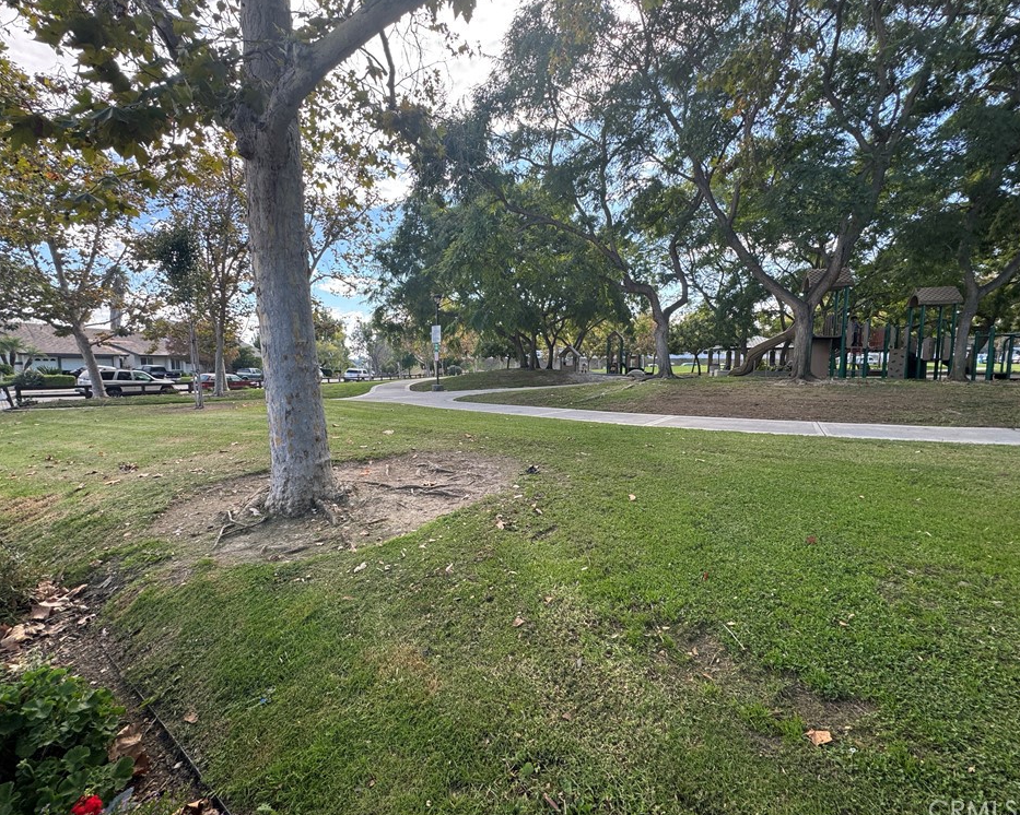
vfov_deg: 84.0
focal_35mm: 15
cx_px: 488
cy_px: 406
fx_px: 453
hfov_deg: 96.7
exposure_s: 1/221
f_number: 2.2
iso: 40
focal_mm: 2.22
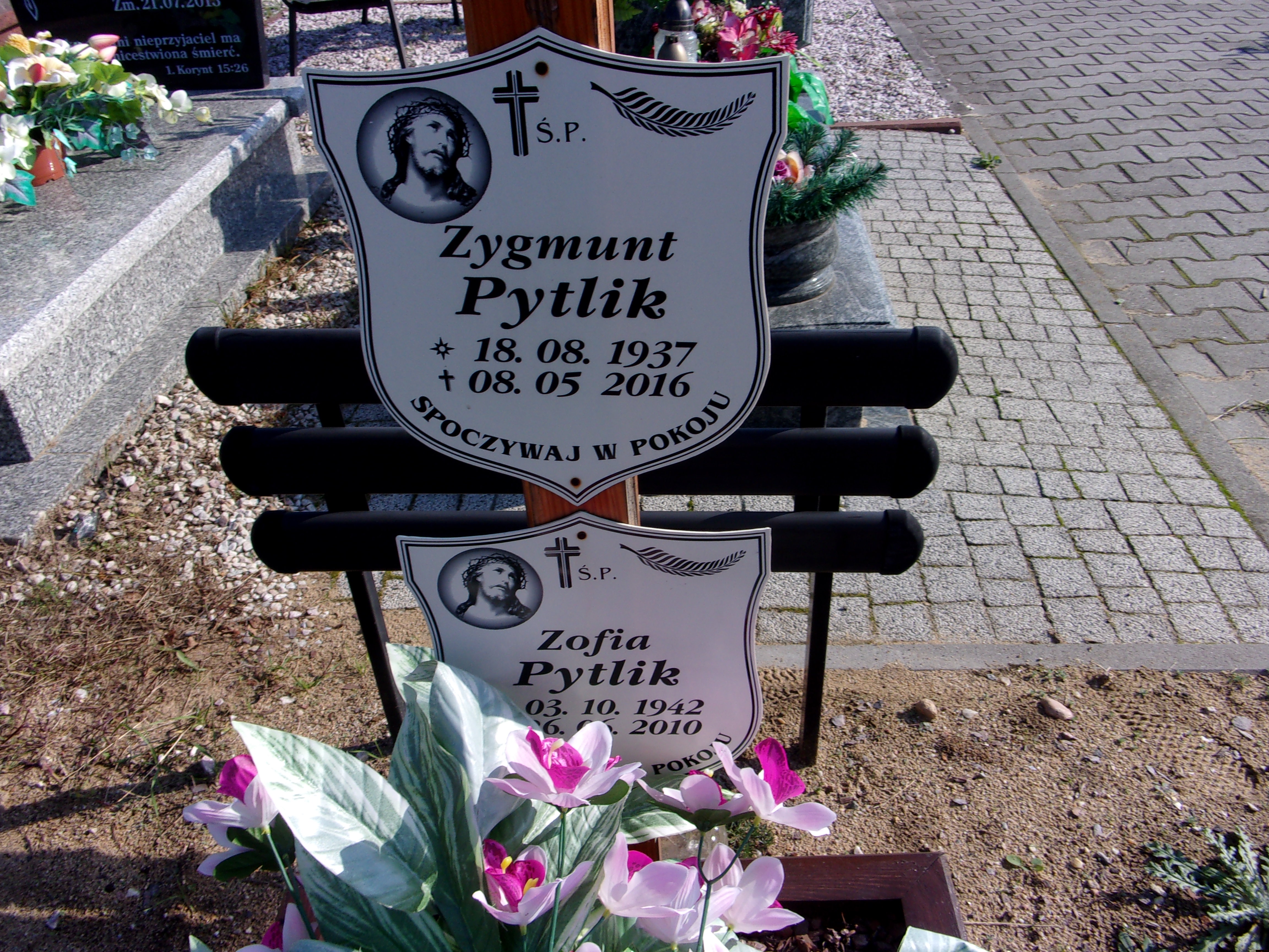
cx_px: 634
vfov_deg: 49.7
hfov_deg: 63.4
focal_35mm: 28
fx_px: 1026
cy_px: 476
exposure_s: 1/80
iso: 80
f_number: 10.8
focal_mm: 5.1
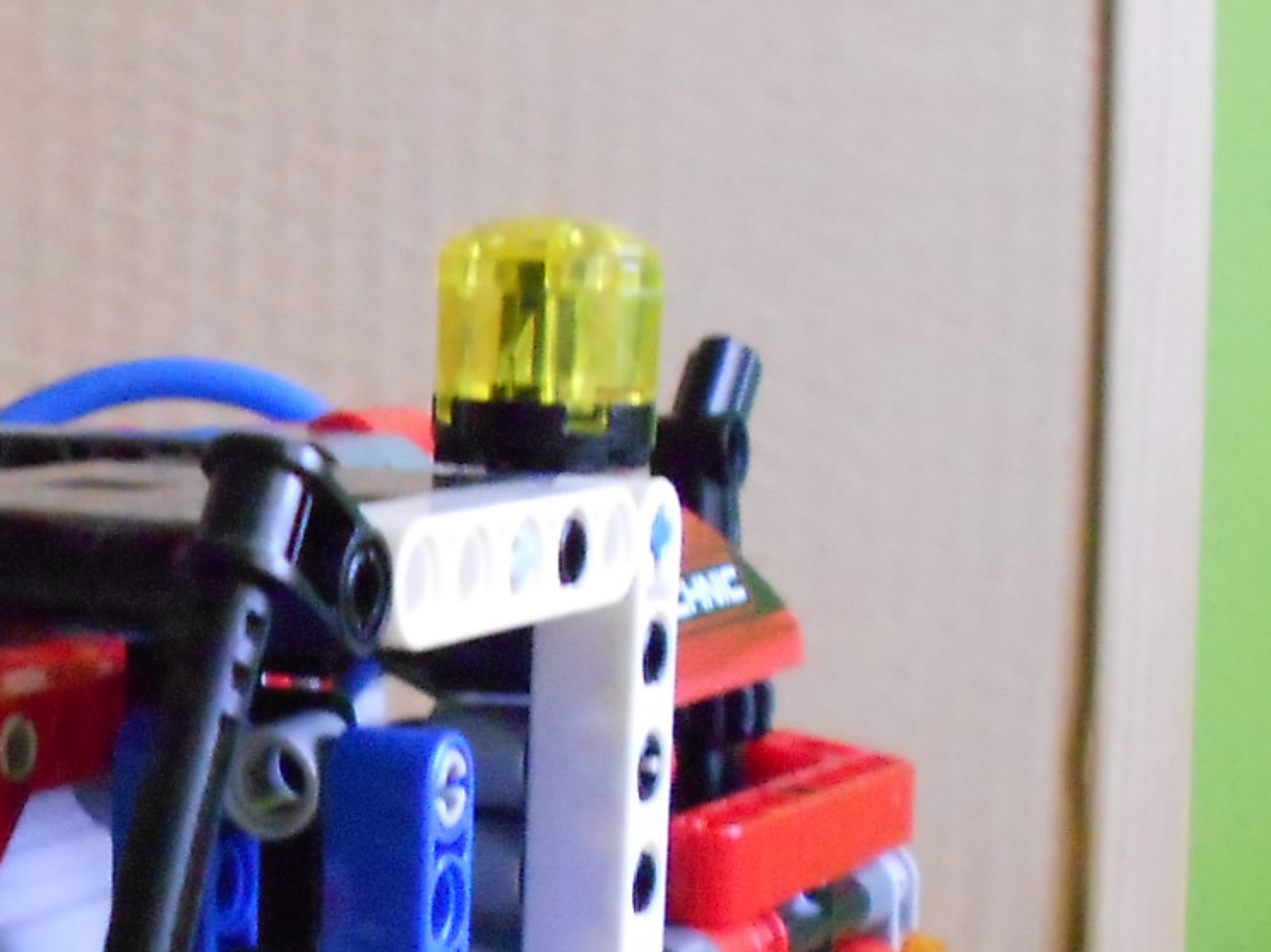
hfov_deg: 19.8
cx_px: 223
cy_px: 1104
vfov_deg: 14.6
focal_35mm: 98
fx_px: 3597
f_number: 3.6
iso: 800
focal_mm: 6
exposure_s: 1/10
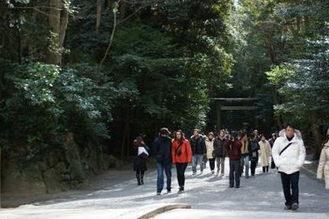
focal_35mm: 65
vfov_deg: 20.9
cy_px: 105
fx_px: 594
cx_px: 229
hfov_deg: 30.6
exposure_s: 1/1000
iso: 100
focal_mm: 30
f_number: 1.4
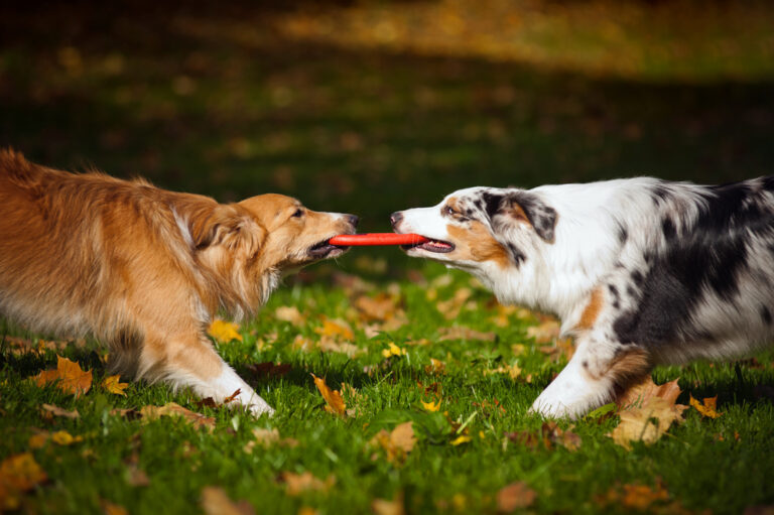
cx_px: 387
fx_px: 3330
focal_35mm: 155
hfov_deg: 13.3
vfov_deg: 8.8
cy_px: 258
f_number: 4
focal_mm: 155
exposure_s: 1/1250
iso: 200
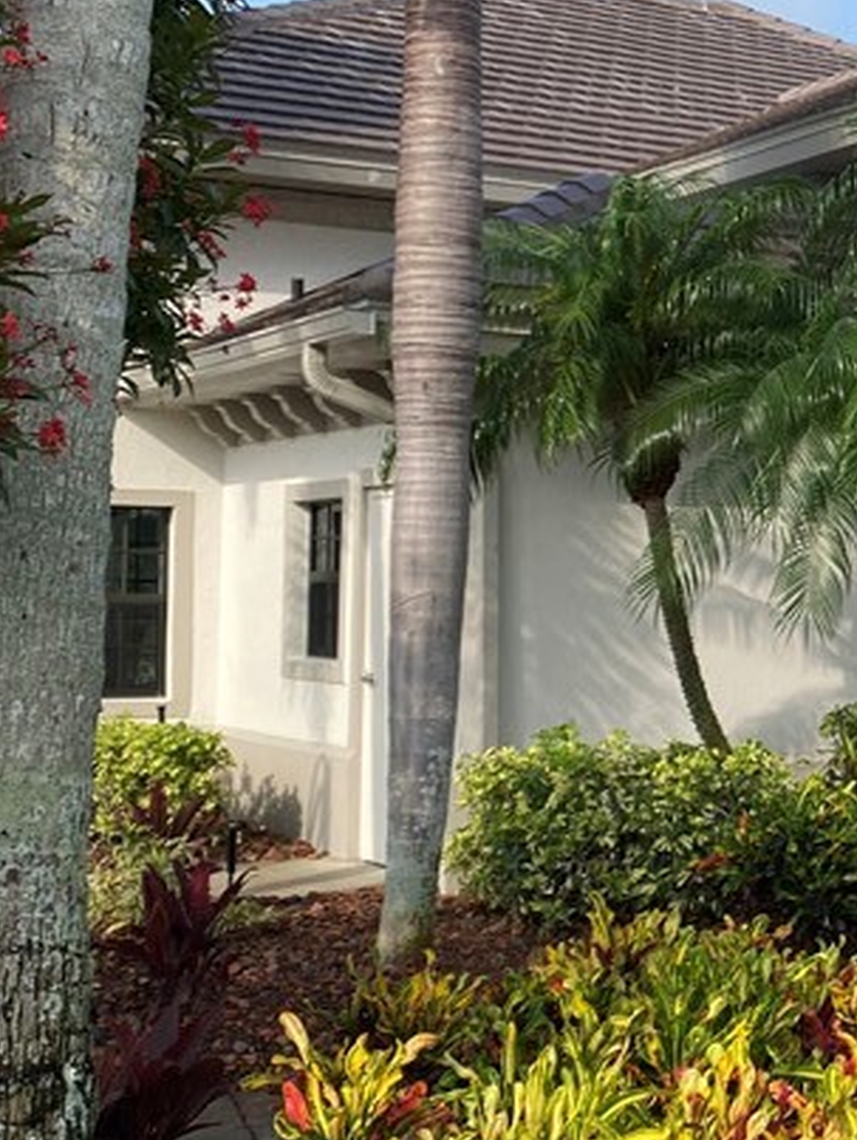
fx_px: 2175
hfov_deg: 20.7
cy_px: 475
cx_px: 1041
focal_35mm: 66
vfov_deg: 29.3
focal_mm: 4.25
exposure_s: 1/1653
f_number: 1.8
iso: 32
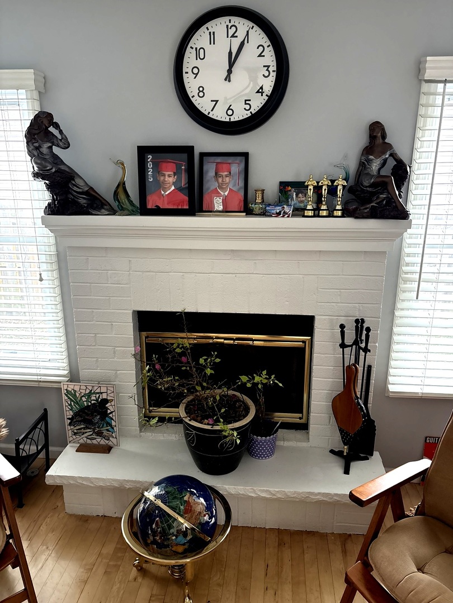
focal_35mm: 26
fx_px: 454
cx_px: 226
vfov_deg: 67.3
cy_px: 302
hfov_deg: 53.1
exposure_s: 1/40
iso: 400
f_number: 1.6
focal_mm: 5.96
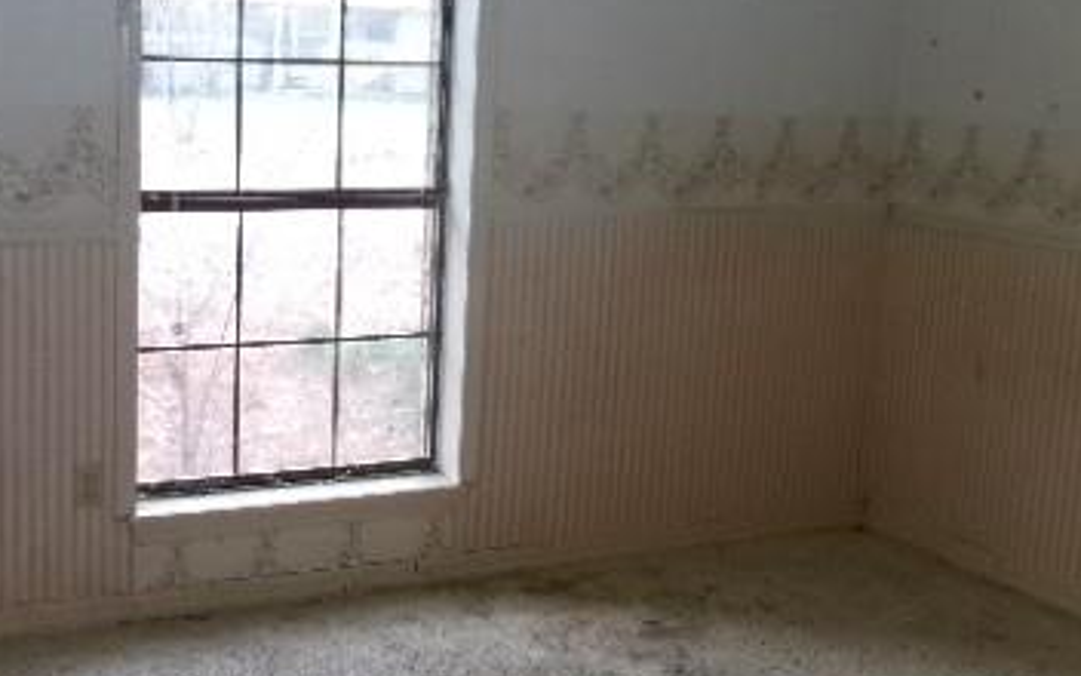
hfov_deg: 37.4
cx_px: 421
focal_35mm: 54
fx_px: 1591
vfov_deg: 23.9
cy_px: 277
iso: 400
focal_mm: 5.1
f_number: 3.9
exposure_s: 1/34
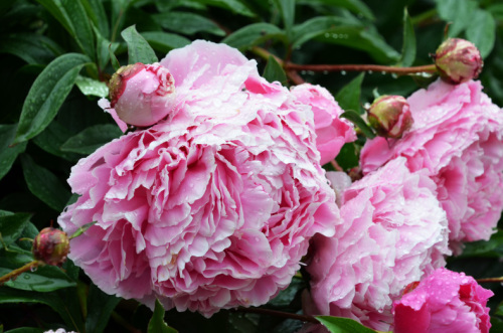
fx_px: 1297
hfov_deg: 22.0
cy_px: 166
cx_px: 252
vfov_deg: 14.6
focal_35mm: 93
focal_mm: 62
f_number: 8
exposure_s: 1/250
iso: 160
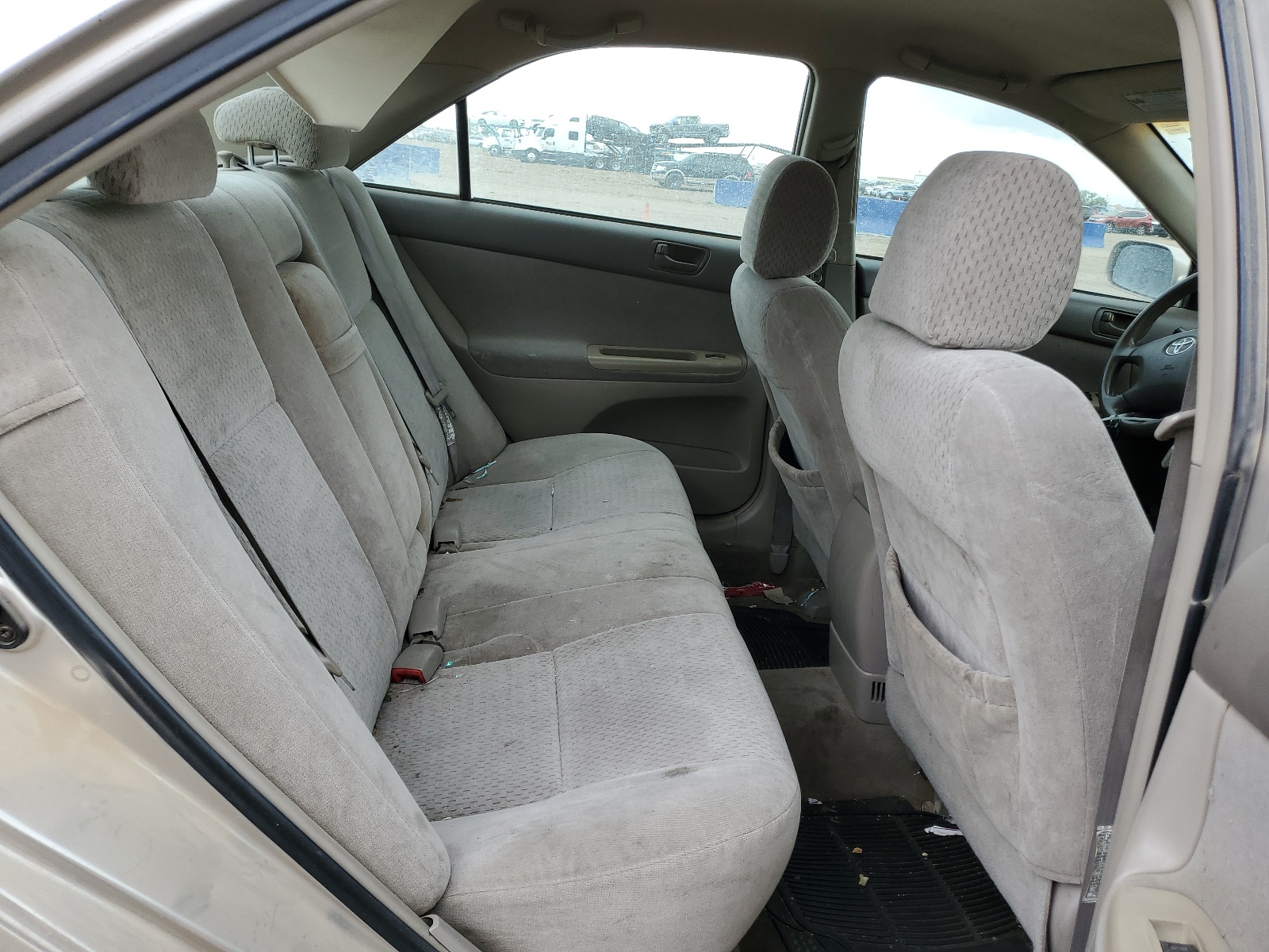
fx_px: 953
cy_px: 476
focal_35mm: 26
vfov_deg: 53.1
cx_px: 634
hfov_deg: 67.3
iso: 50
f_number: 1.5
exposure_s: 1/185
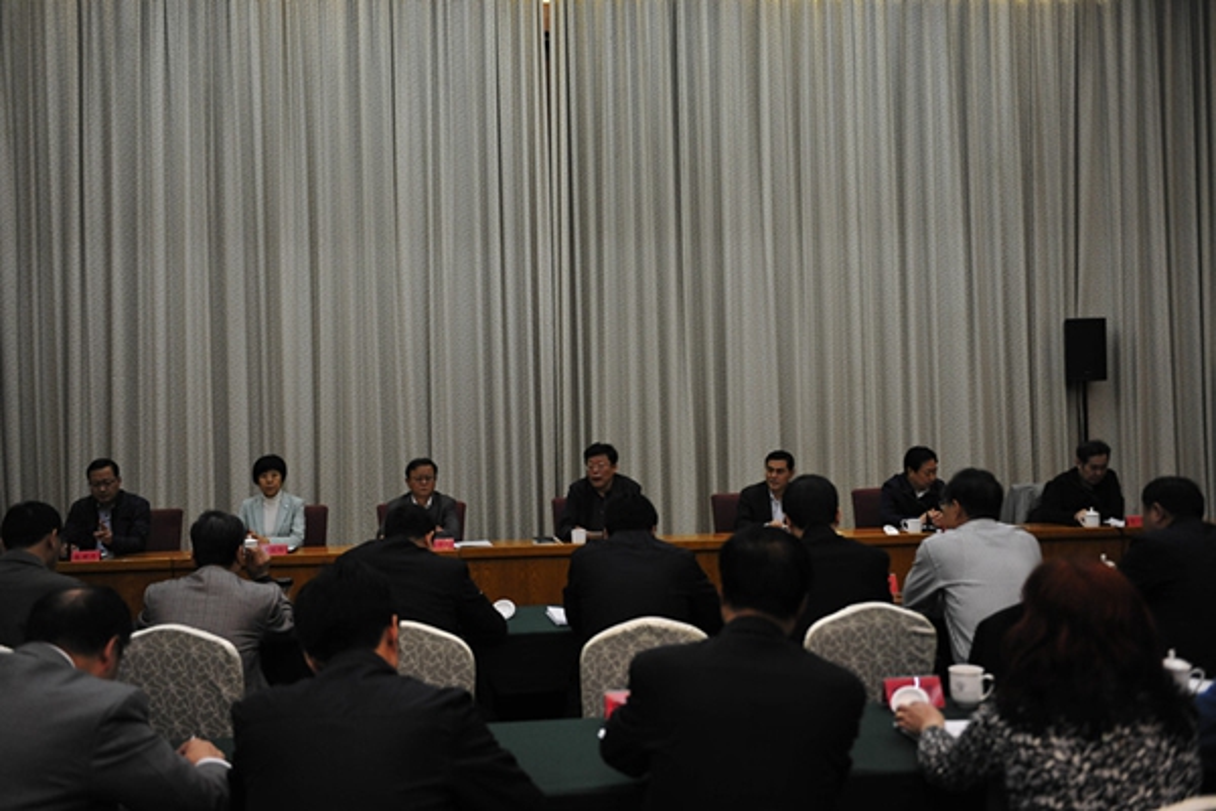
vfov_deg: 38.9
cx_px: 608
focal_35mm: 34
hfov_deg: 55.8
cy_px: 406
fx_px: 1148
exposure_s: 1/400
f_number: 2.8
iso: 1600
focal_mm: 34
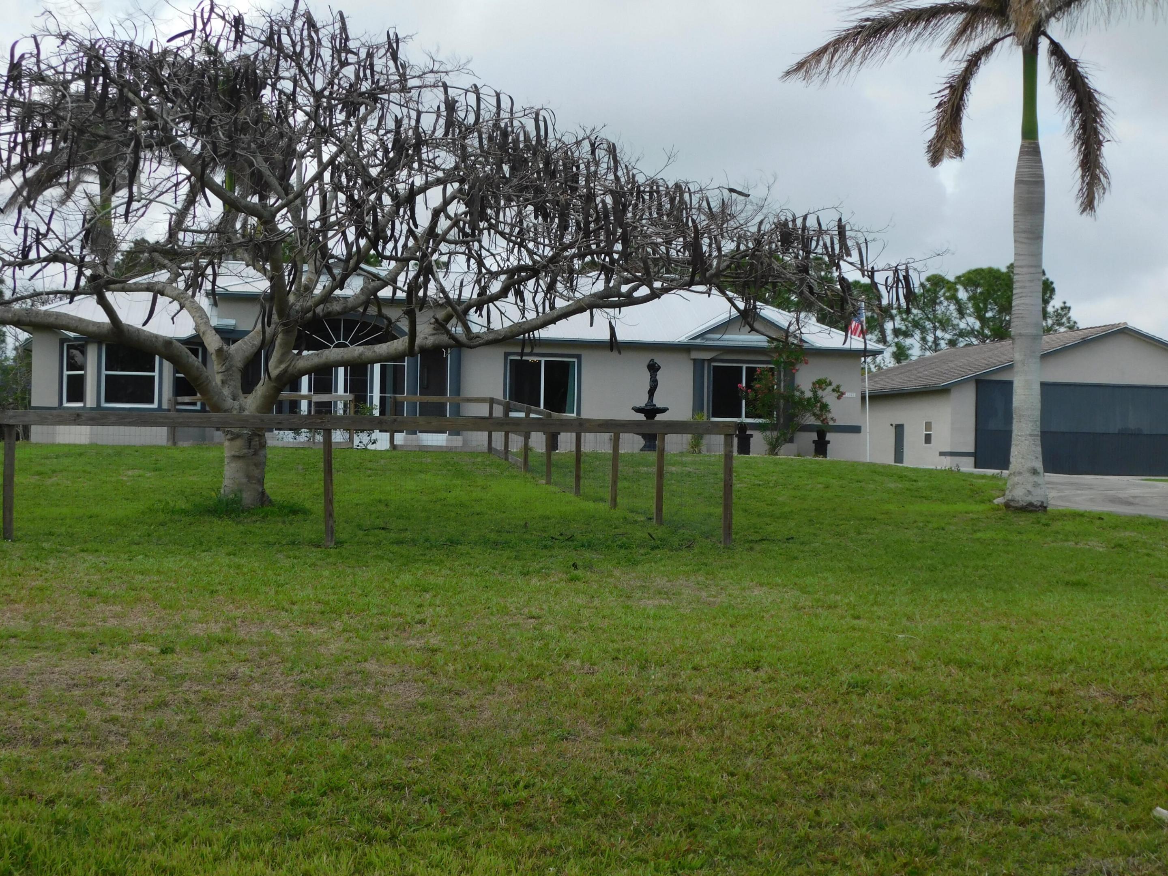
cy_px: 438
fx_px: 1518
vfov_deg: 32.2
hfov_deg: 42.1
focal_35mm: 45
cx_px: 584
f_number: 3.7
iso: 125
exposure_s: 1/1000
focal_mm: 8
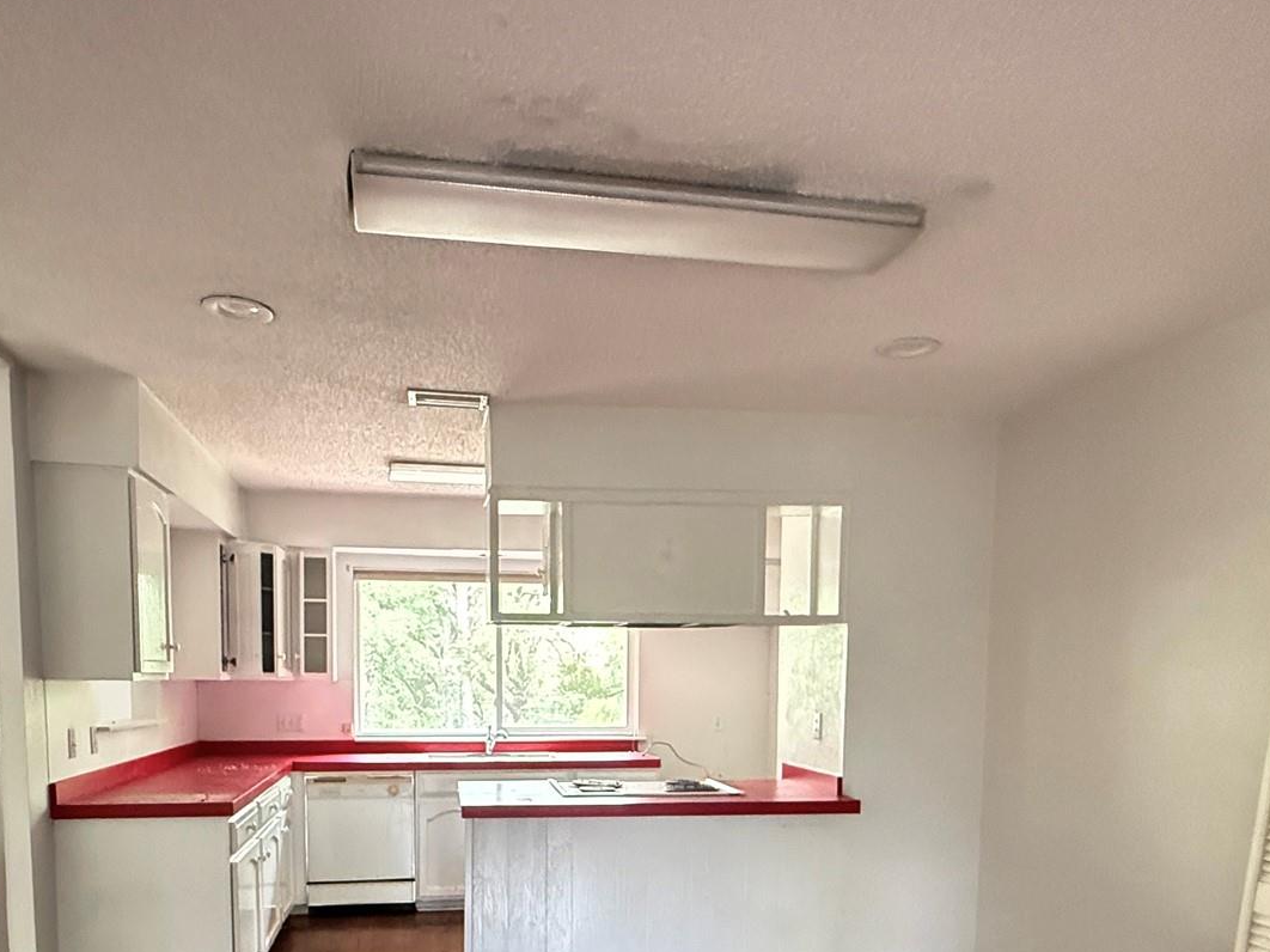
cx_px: 597
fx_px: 990
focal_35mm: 27
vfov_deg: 48.3
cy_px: 767
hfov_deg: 65.3
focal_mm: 2.22
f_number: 2.2
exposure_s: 1/60
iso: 1000
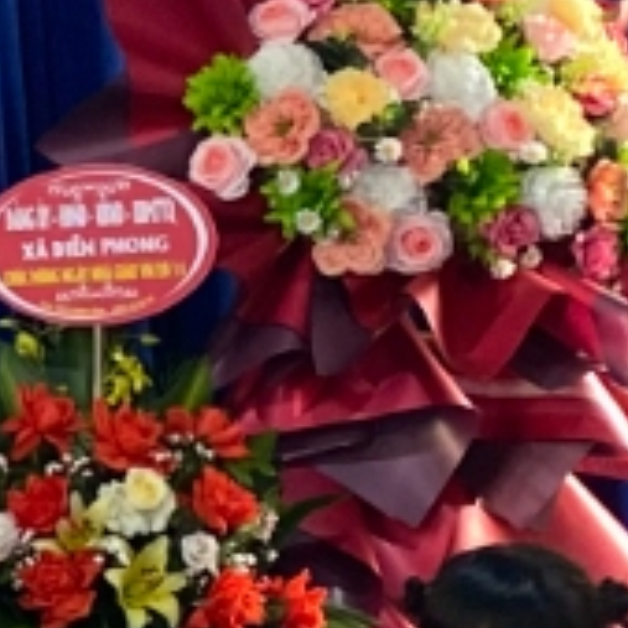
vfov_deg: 8.6
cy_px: 184
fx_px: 4187
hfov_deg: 7.7
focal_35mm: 204
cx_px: -1145
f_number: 1.8
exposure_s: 1/60
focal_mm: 4.25
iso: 200
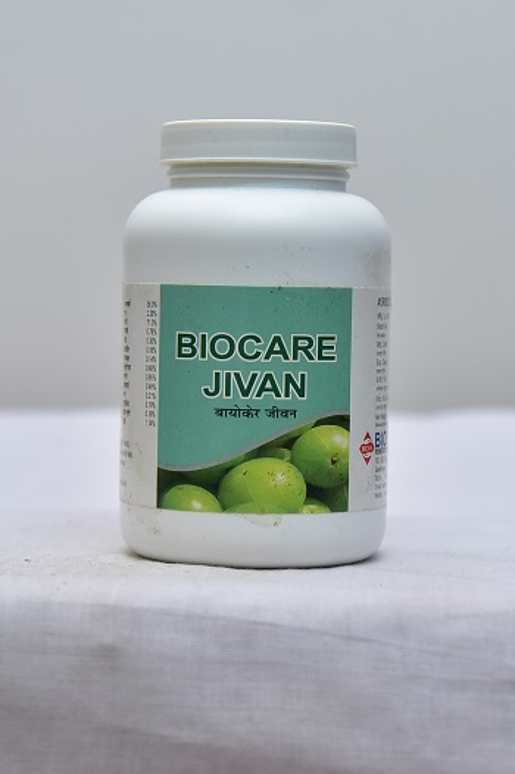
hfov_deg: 18.2
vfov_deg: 27.0
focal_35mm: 75
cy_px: 387
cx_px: 258
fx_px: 1611
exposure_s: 1/125
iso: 1600
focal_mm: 75
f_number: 4.5
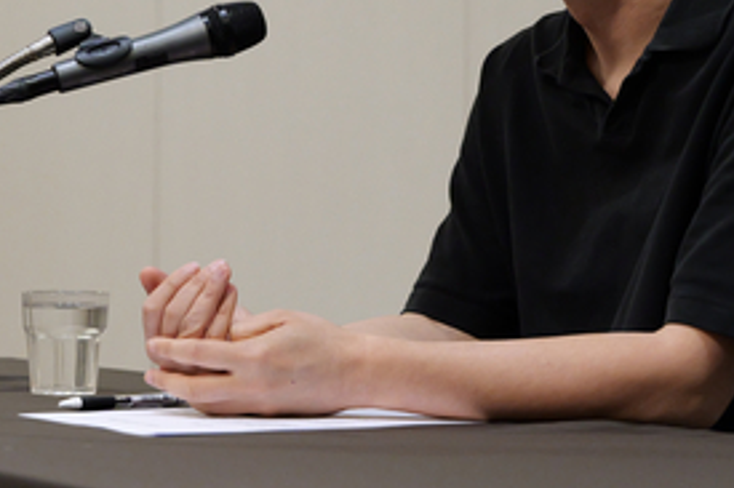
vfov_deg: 11.2
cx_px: 304
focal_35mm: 122
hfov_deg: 16.8
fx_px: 2486
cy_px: 47
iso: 6400
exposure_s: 1/160
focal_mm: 60
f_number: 4.5
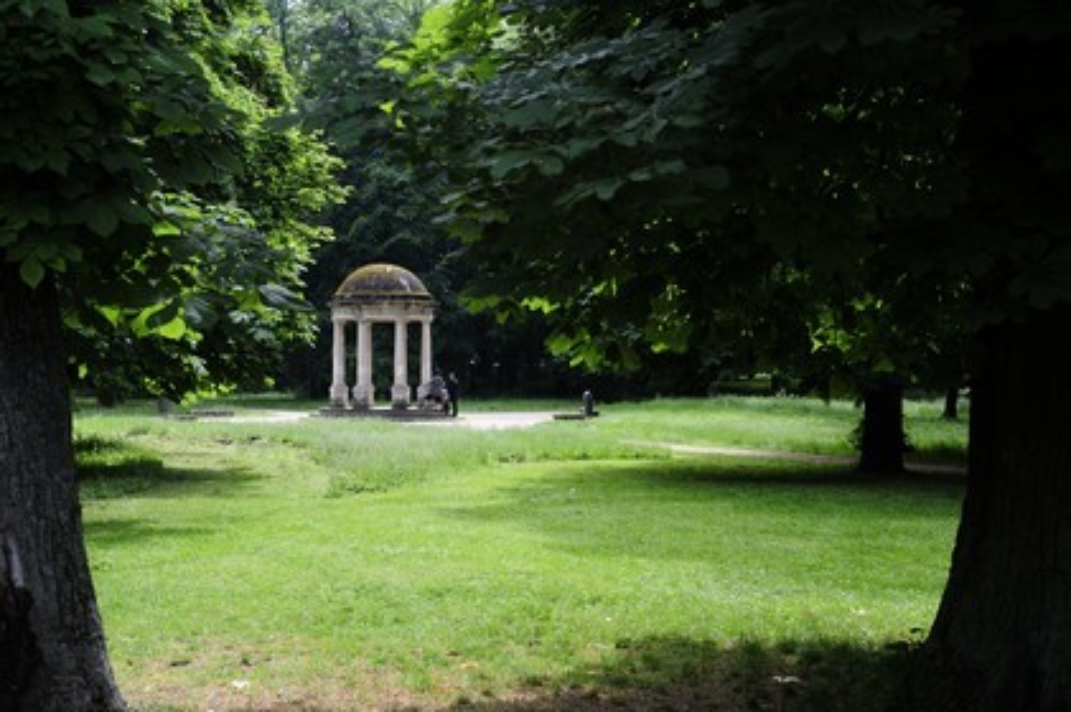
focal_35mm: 60
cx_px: 536
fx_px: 1784
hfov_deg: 33.4
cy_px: 356
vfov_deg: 22.6
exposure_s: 1/160
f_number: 5.6
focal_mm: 60
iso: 200
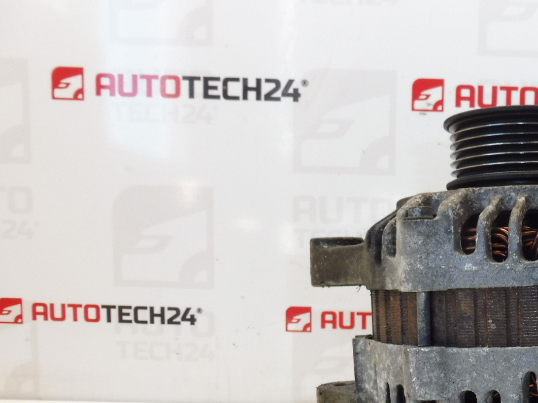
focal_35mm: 45
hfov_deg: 38.9
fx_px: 699
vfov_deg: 31.5
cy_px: 313
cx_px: 492
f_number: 4
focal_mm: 4.3
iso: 200
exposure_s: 1/60
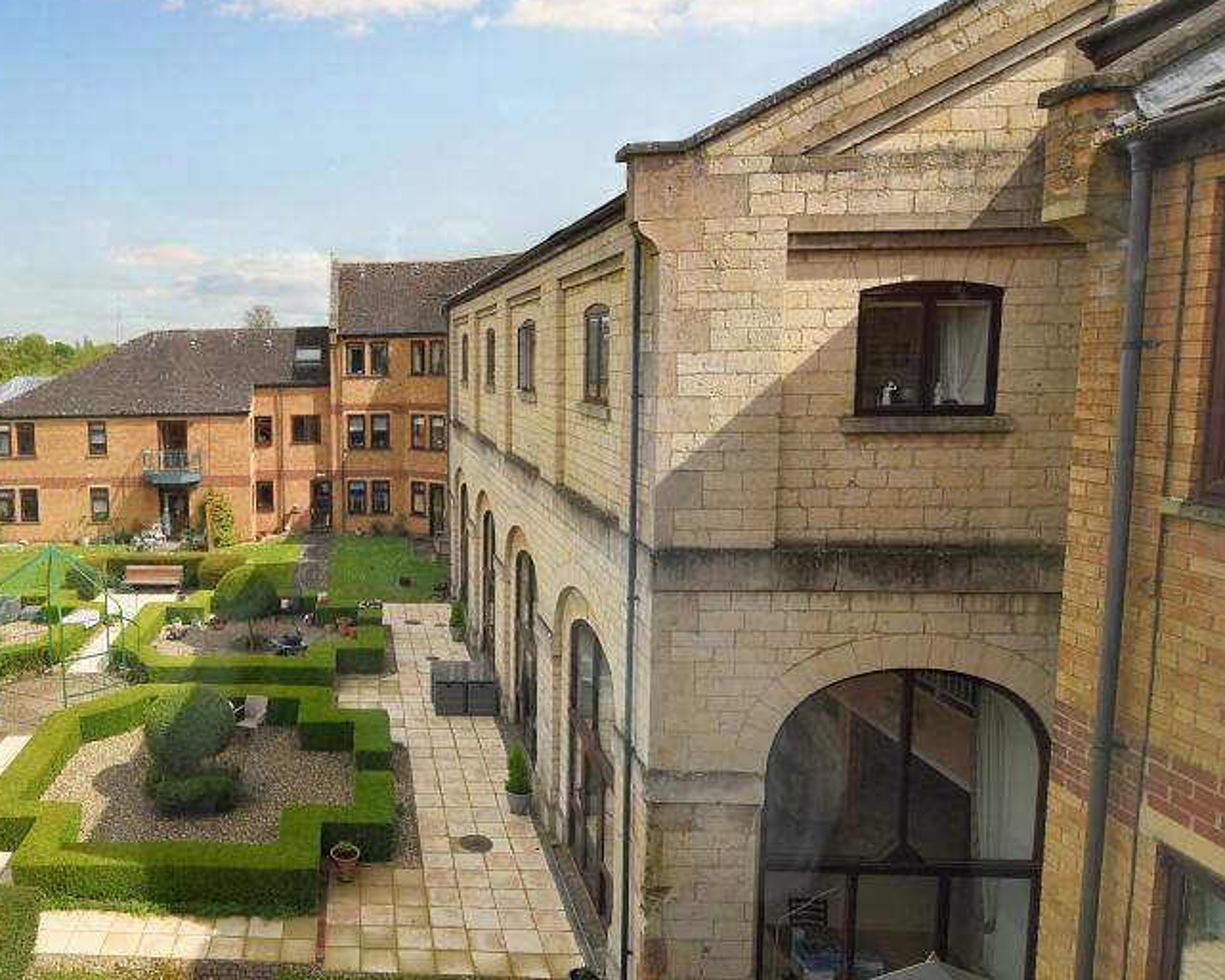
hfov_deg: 63.8
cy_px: 456
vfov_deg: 57.2
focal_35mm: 25
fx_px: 897
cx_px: 279
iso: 100
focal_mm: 11
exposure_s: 1/250
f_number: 8
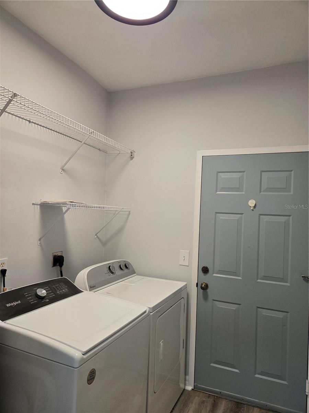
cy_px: 206
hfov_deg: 58.9
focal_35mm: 23
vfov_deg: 73.9
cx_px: 154
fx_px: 274
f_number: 1.8
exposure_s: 1/120
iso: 200
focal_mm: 5.4
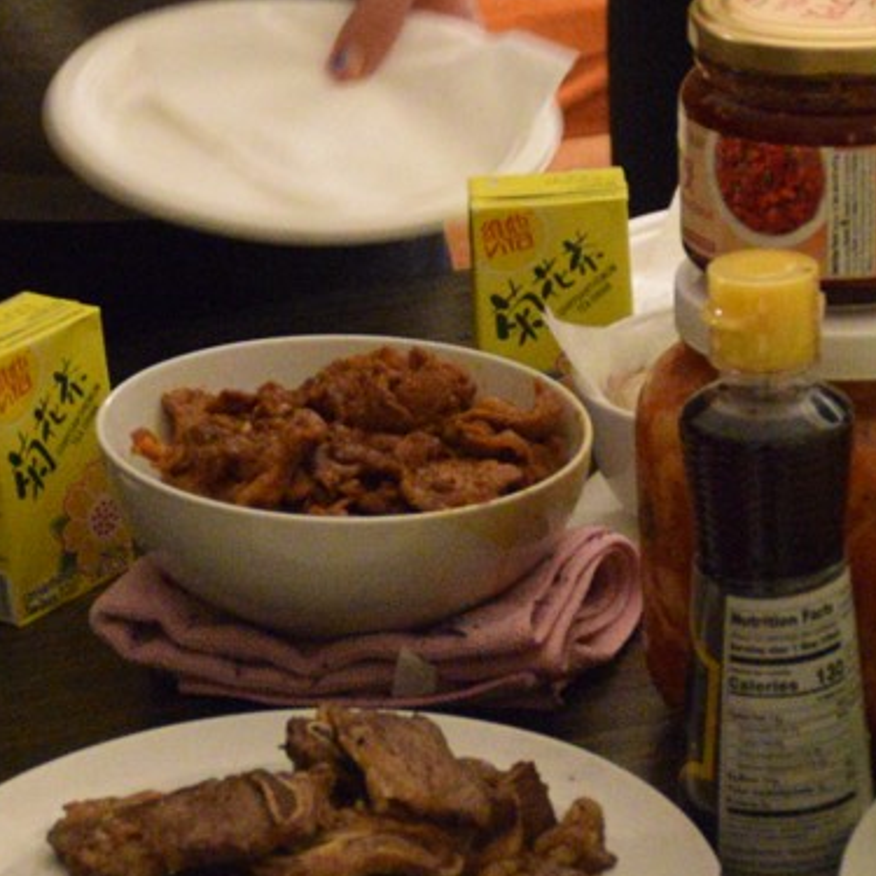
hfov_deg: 15.8
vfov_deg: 15.8
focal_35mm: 110
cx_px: 544
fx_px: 3149
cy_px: 575
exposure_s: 1/60
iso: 5000
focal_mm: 18
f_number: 3.5
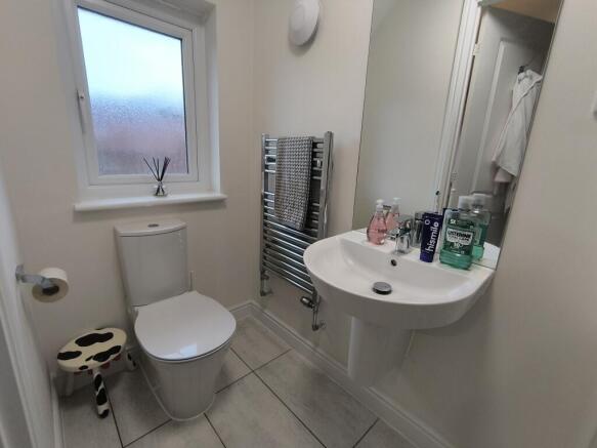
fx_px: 276
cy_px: 224
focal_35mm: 16
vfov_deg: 78.1
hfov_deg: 94.5
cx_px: 298
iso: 80
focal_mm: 1.65
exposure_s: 1/50
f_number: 2.2
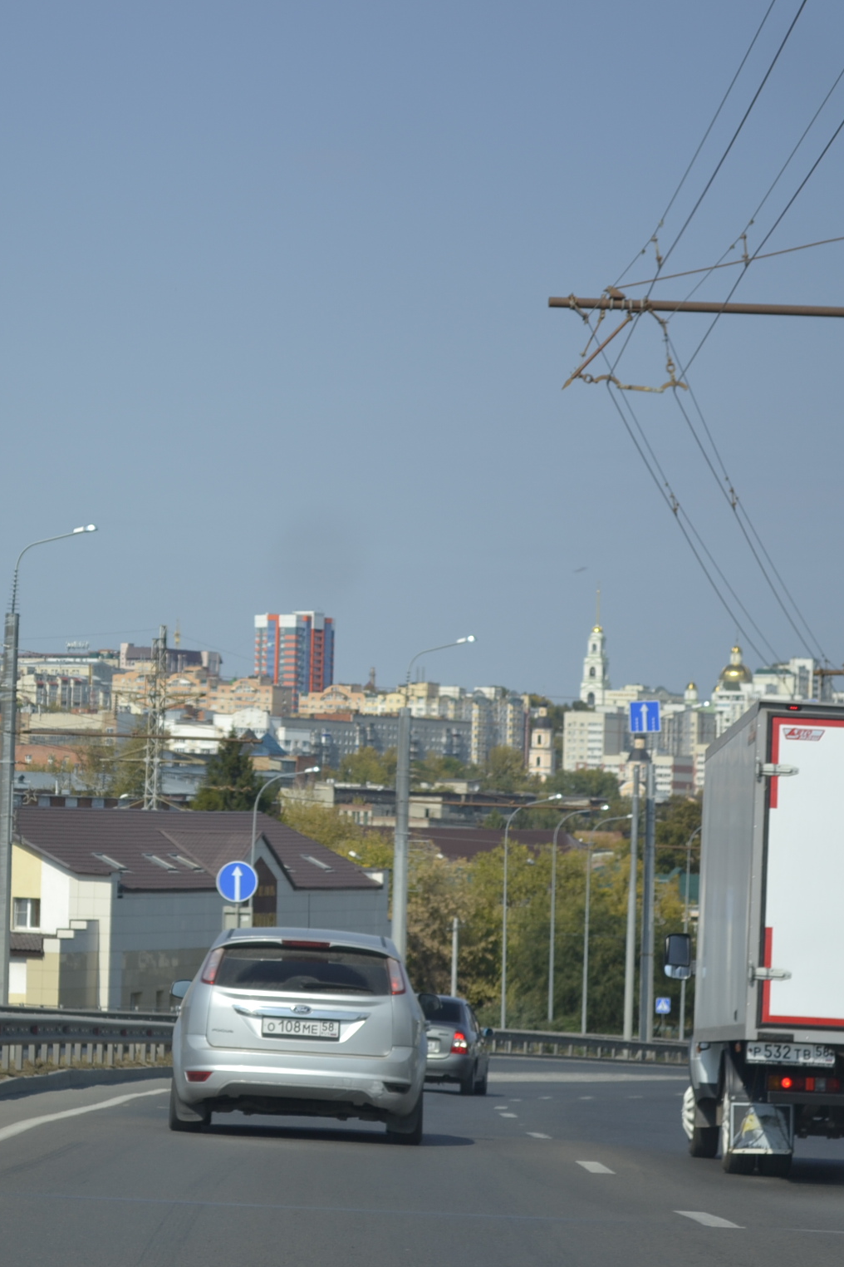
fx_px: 4387
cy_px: 629
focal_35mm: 125
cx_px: 135
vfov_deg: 16.4
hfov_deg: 10.9
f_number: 5.6
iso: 100
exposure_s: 1/400
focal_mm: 55
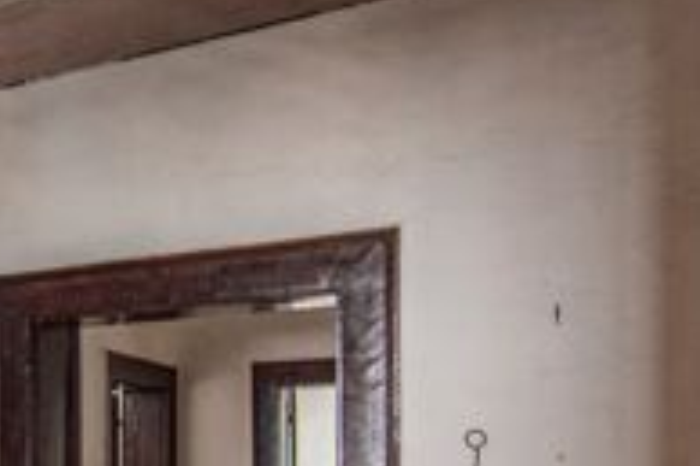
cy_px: 477
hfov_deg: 34.0
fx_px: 991
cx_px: -60
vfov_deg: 25.0
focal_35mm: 51
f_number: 2.8
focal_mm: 14
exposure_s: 1/80
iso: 1000
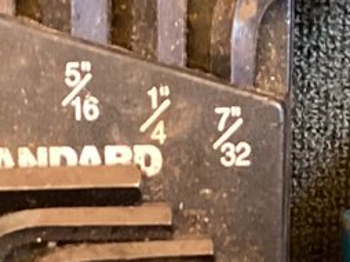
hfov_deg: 10.7
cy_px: 370
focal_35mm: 185
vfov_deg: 7.9
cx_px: 276
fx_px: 1869
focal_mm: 3.3
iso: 320
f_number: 2.4
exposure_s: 1/33
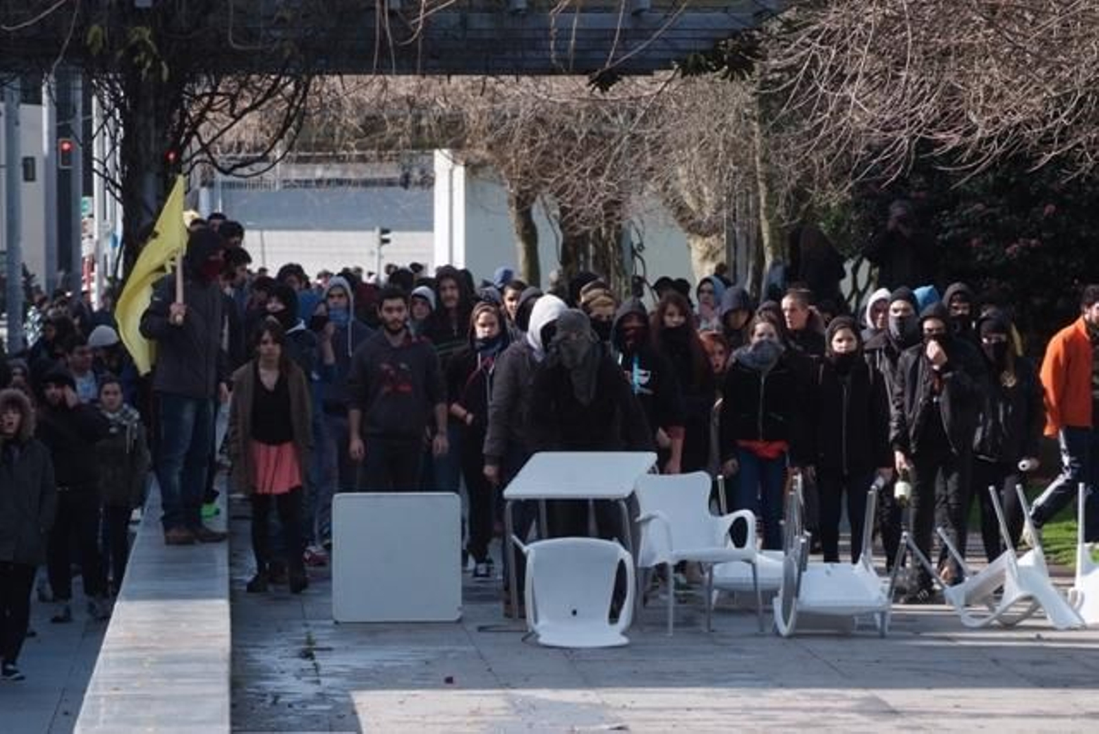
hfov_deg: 7.2
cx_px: 550
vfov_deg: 4.8
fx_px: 8703
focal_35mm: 285
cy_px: 367
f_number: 9
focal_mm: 190
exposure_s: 1/285
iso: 500
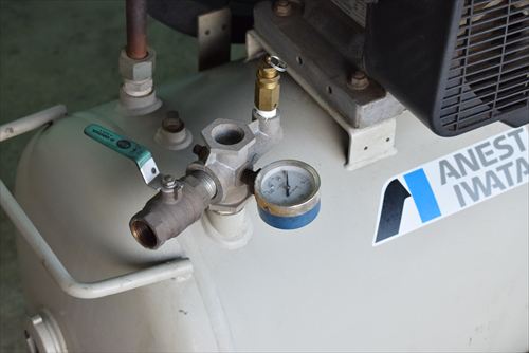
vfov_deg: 16.6
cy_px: 176
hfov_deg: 24.6
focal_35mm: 82
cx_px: 264
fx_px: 1213
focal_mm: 55
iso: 1250
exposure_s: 1/200
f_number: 6.3
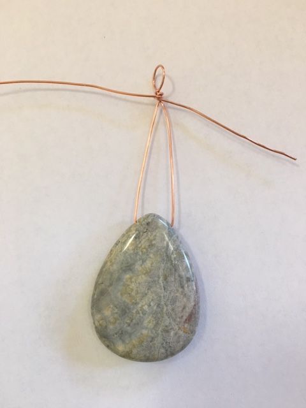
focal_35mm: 29
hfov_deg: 48.2
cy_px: 204
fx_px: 342
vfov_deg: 61.7
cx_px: 153
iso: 40
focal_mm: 4.15
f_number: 2.2
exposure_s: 1/30
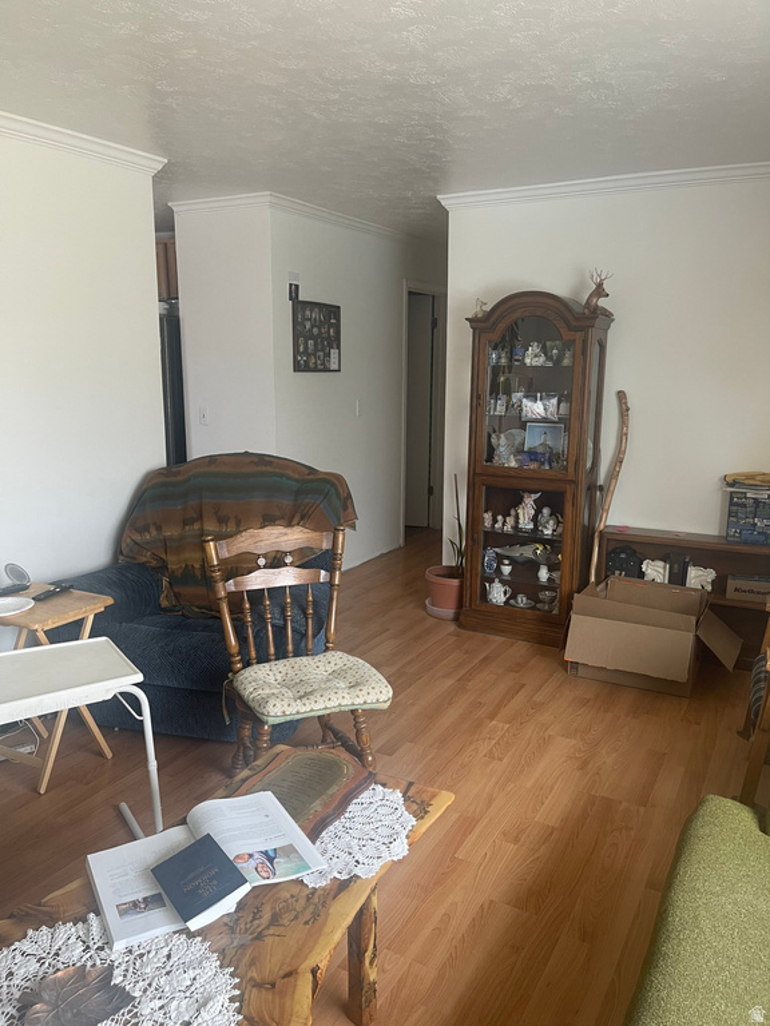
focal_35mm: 25
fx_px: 741
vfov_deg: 69.4
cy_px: 513
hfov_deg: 54.9
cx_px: 385
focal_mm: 5.1
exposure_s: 1/88
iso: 125
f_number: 1.6
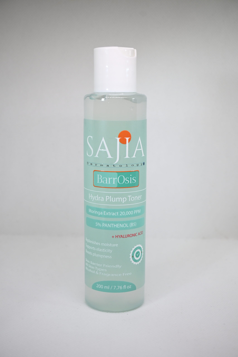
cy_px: 178
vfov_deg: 38.9
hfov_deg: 26.5
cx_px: 119
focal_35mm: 51
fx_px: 506
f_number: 5
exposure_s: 1/100
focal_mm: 34
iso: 250
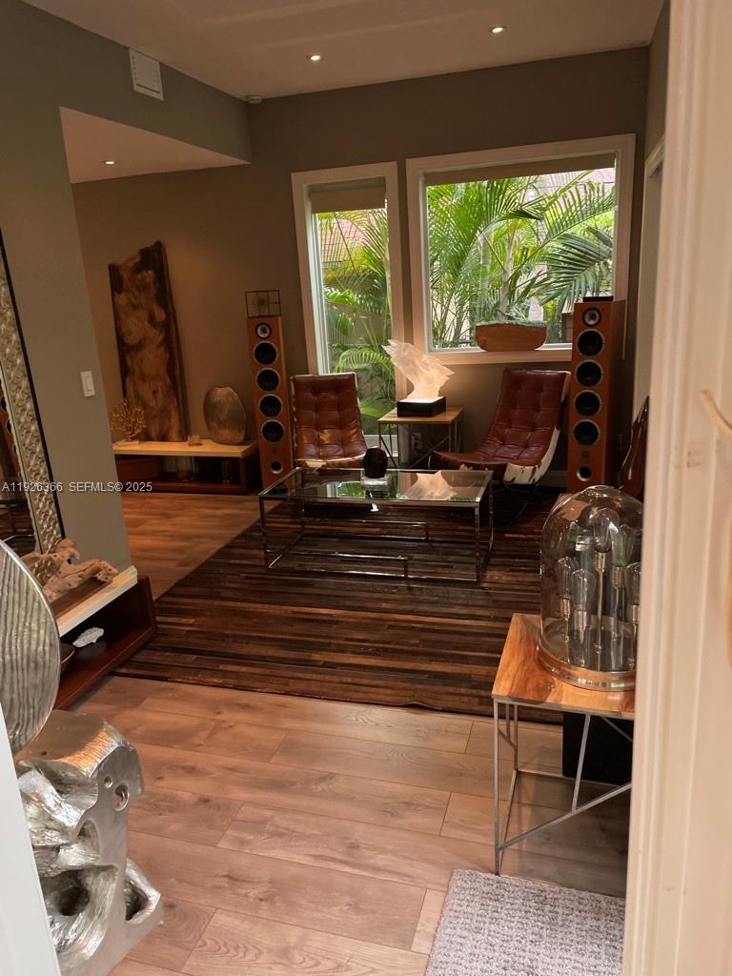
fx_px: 733
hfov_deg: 53.1
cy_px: 488
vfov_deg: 67.3
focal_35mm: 26
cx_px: 366
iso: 64
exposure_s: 1/120
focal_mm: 4.2
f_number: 1.6
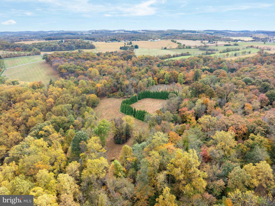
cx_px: 138
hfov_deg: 71.6
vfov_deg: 56.8
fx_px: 191
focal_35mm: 24
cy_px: 103
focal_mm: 12.29
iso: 100
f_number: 7.1
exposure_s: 1/100
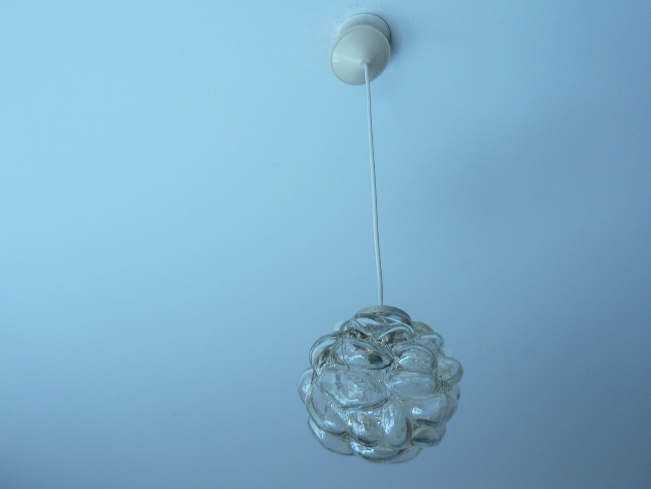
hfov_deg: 42.1
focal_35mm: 45
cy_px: 244
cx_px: 326
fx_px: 846
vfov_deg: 32.2
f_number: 2.8
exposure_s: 1/125
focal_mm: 5.5
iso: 100
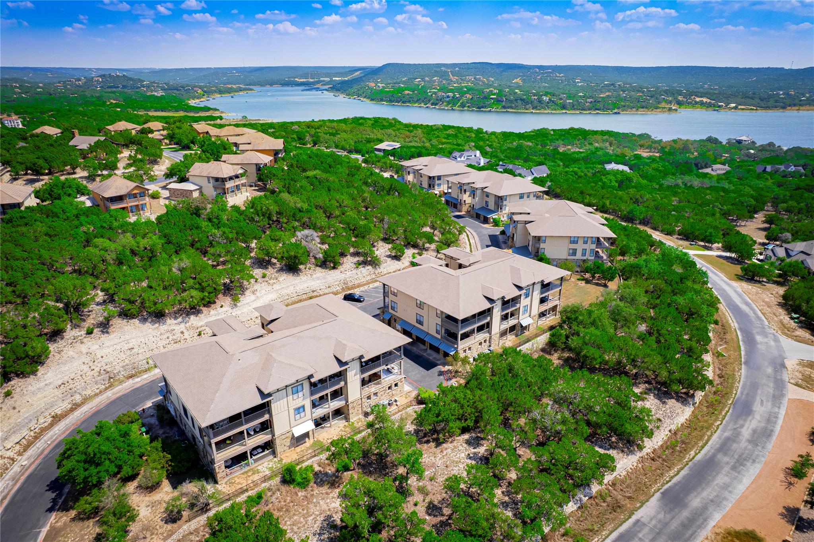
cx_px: 407
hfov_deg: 78.6
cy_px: 271
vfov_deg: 57.2
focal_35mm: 22
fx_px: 497
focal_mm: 8.38
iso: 100
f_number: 2.8
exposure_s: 1/1600
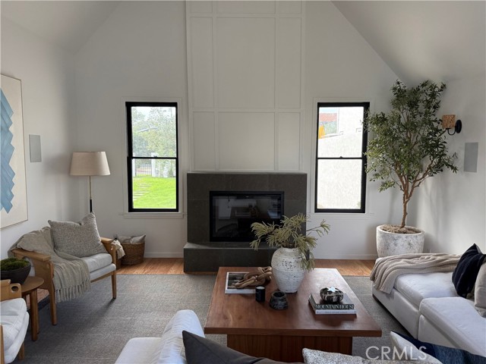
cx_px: 243
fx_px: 337
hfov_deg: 71.6
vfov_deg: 56.8
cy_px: 182
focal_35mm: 24
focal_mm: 6.76
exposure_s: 1/235
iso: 160
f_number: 1.78
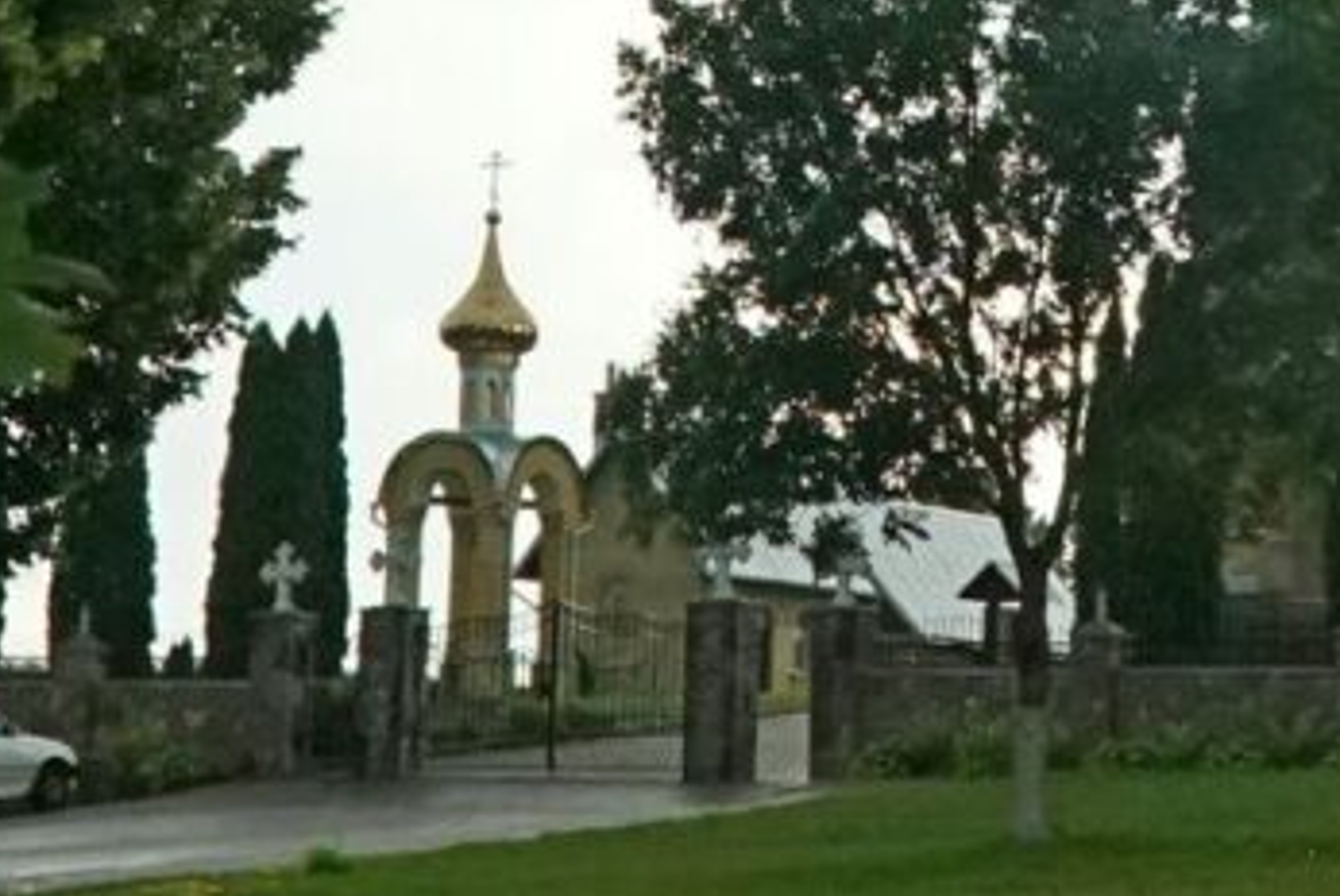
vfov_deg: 11.7
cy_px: -178
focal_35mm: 115
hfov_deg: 17.7
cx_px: 996
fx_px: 4284
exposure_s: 1/1250
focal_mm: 26
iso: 8000
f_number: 13
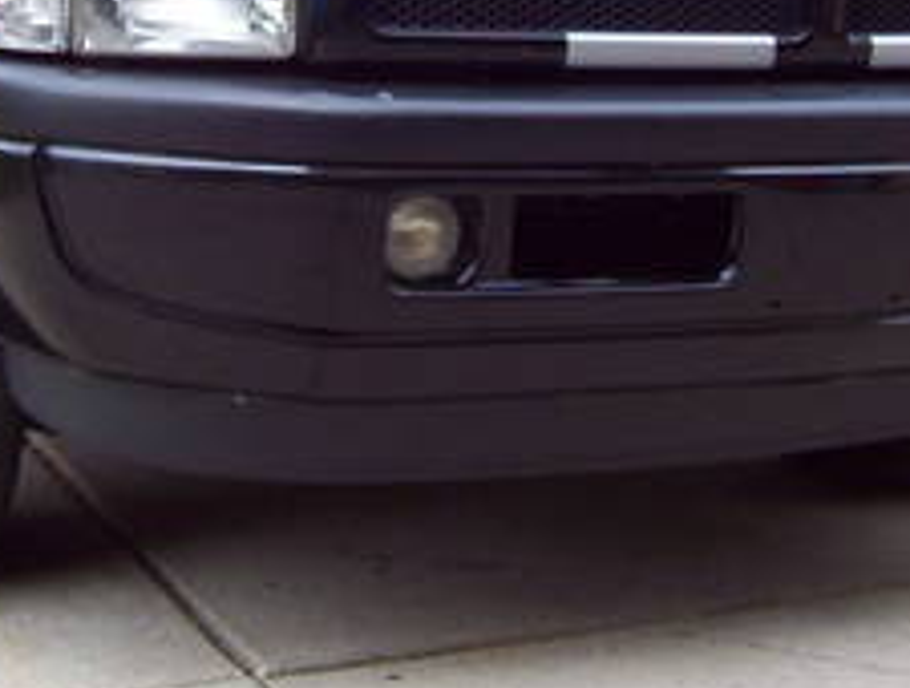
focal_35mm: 96
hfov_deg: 20.4
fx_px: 2530
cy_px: -55
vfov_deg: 15.1
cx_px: 376
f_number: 2.76
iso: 100
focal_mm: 5.54
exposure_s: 1/127
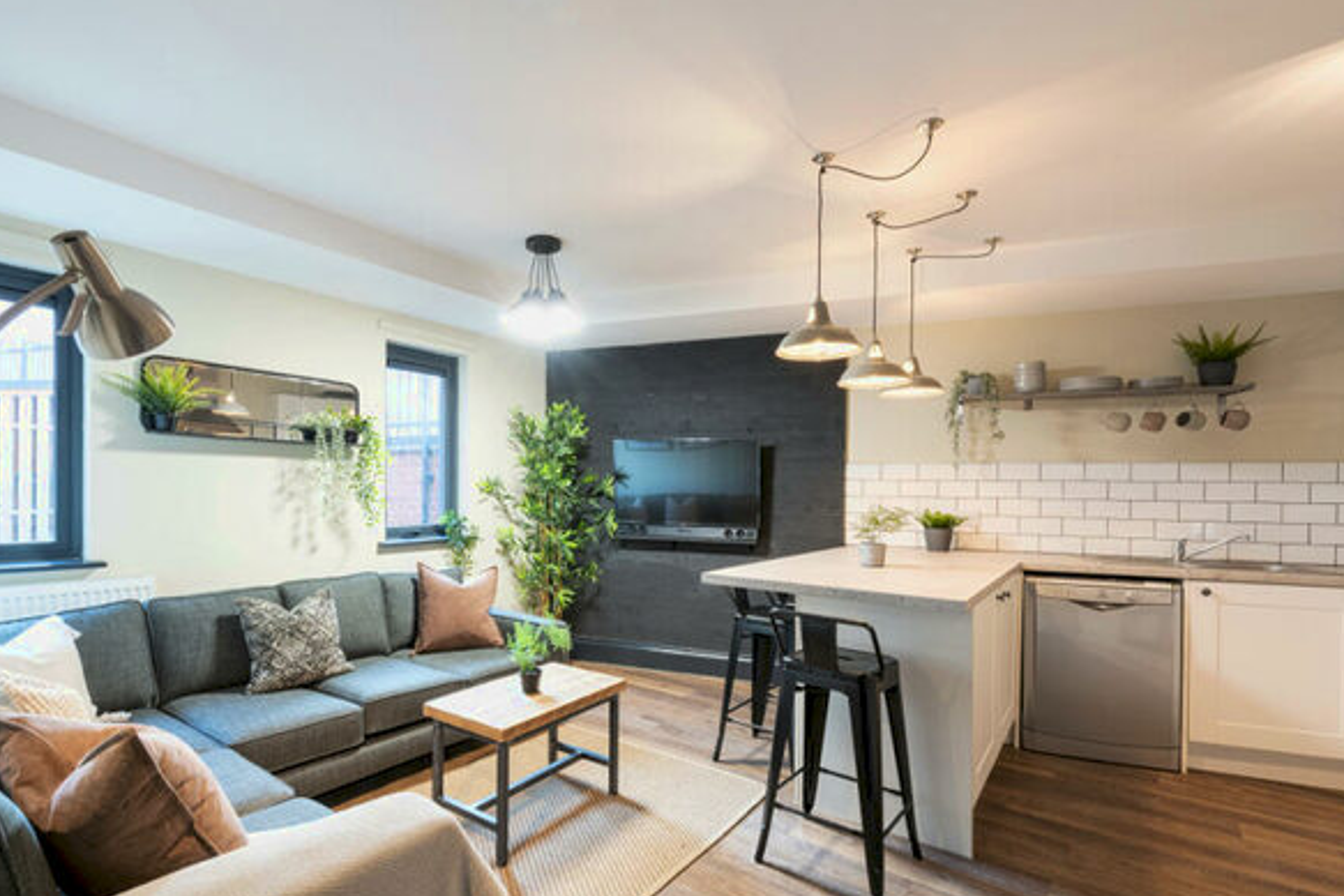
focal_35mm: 18
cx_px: 595
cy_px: 489
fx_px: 672
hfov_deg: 89.6
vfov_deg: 67.3
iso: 200
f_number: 18
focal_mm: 15
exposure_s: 2.5
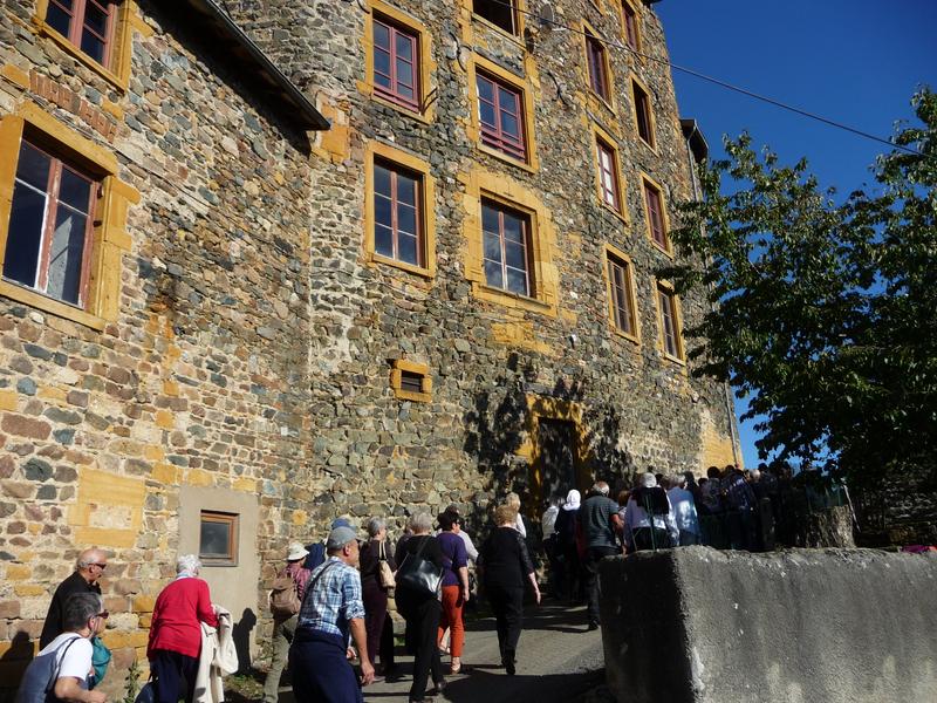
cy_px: 352
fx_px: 758
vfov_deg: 49.7
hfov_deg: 63.4
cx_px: 468
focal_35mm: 28
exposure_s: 1/1300
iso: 100
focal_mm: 4.7
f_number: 3.3
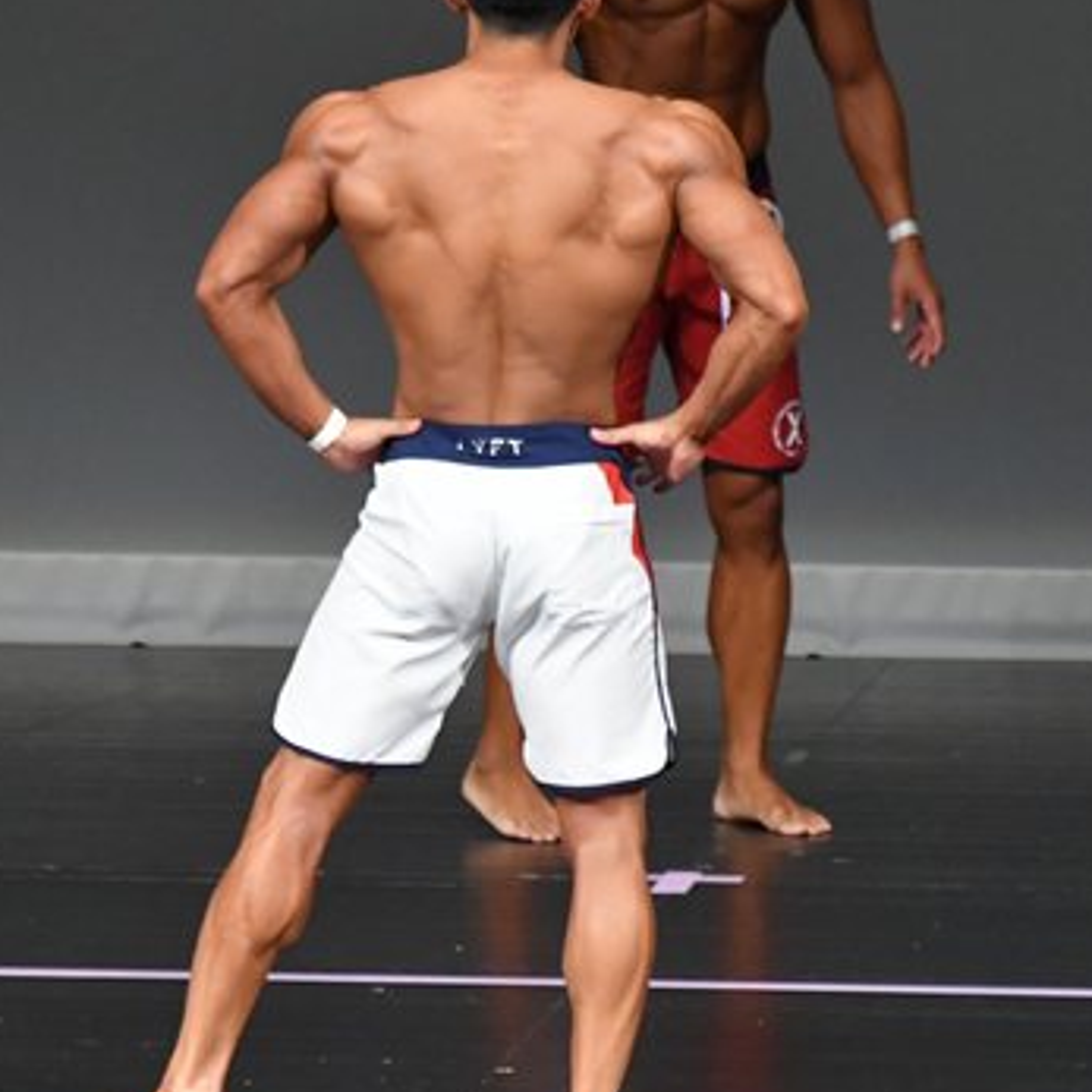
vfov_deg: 2.7
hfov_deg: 2.7
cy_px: 491
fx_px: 23341
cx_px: 543
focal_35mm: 654
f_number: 5.6
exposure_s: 1/400
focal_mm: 230
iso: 4000
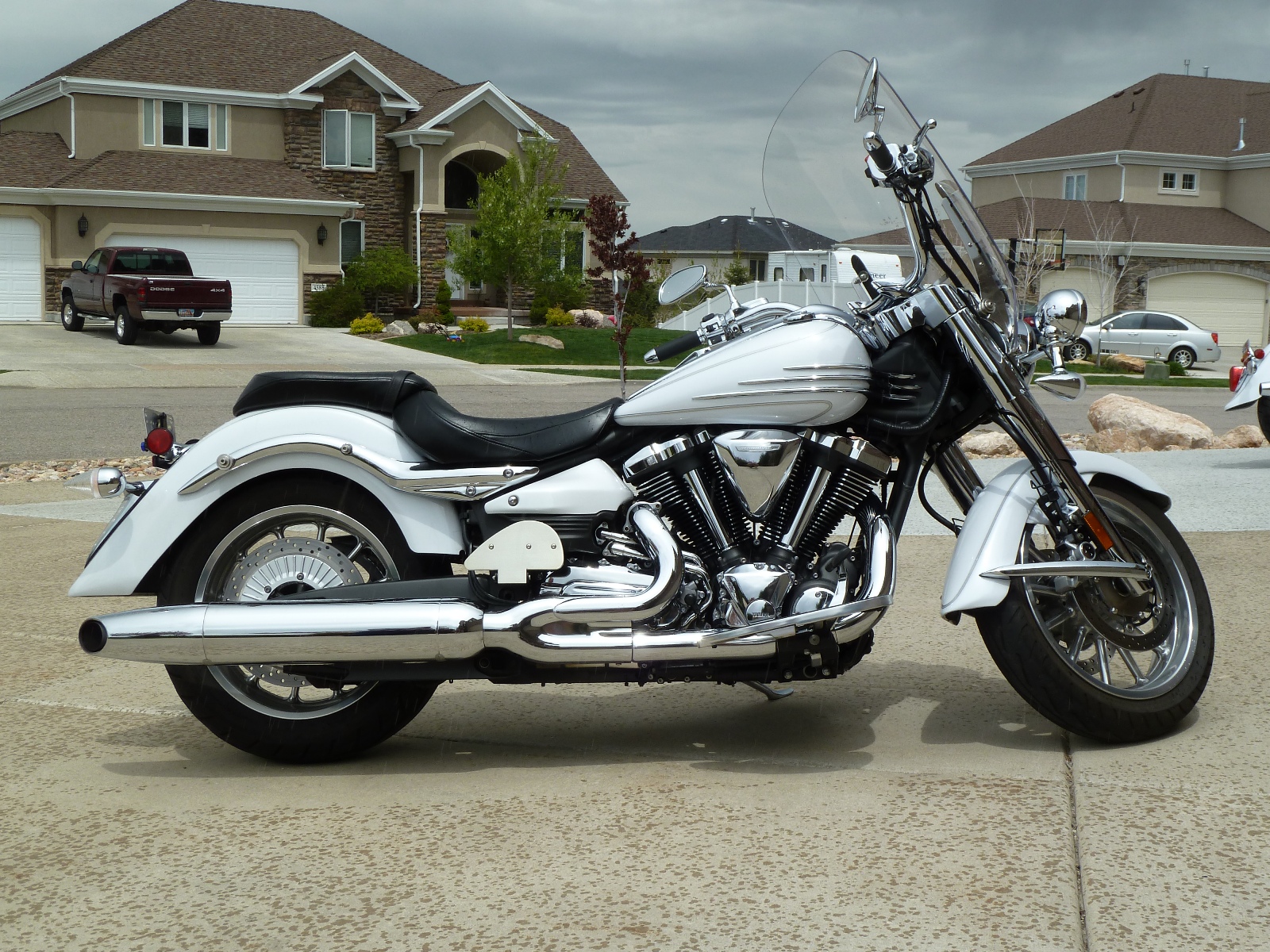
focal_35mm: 42
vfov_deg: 34.3
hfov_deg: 44.8
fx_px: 1541
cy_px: 476
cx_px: 635
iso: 80
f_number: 5.6
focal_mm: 6.9
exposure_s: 1/400
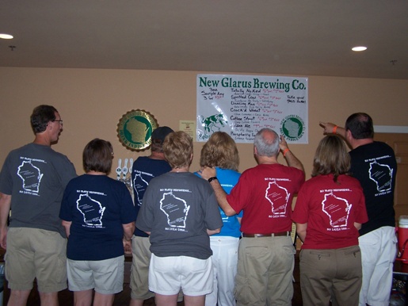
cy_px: 153
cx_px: 204
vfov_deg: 37.7
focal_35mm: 38
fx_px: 448
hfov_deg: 49.0
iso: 140
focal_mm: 6.3
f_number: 2.8
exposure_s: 1/60
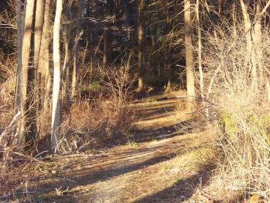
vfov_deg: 12.8
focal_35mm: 116
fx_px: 905
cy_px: 102
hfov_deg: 17.0
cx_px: 135
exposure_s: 1/60
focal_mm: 19.3
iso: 65
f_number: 3.2
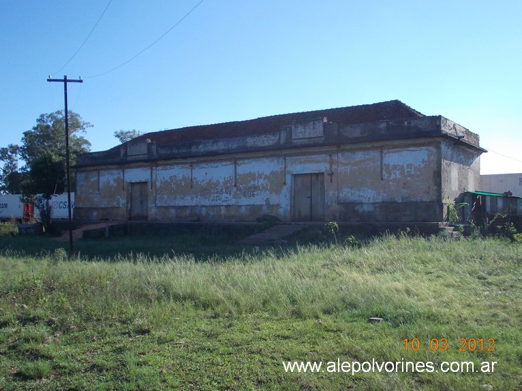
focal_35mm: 38
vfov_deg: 37.7
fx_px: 573
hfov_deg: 49.0
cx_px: 261
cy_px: 196
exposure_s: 1/160
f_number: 6.2
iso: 80
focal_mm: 5.3
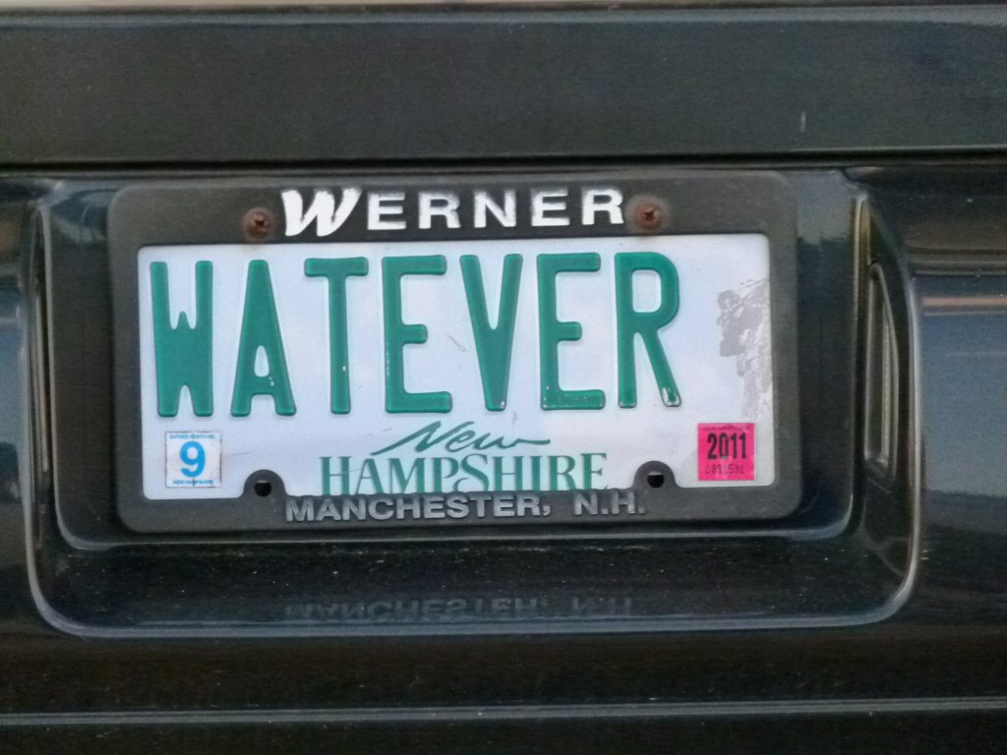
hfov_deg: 5.6
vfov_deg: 4.2
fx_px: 10240
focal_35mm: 352
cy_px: 378
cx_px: 504
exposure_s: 1/200
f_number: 4.1
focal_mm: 63.4
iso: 800
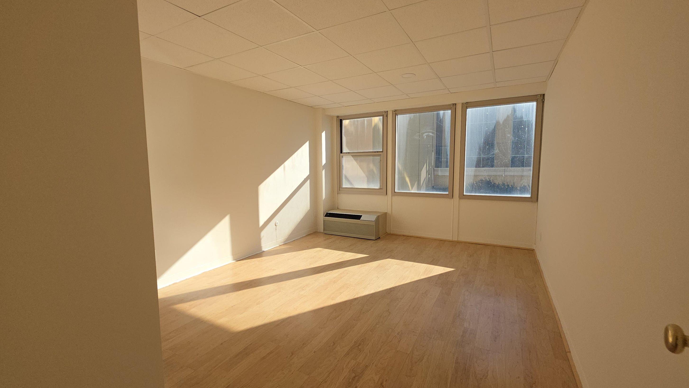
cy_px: 193
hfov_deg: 103.0
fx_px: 274
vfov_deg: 70.5
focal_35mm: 15
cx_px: 342
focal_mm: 2.2
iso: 40
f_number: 1.9
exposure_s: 1/1078
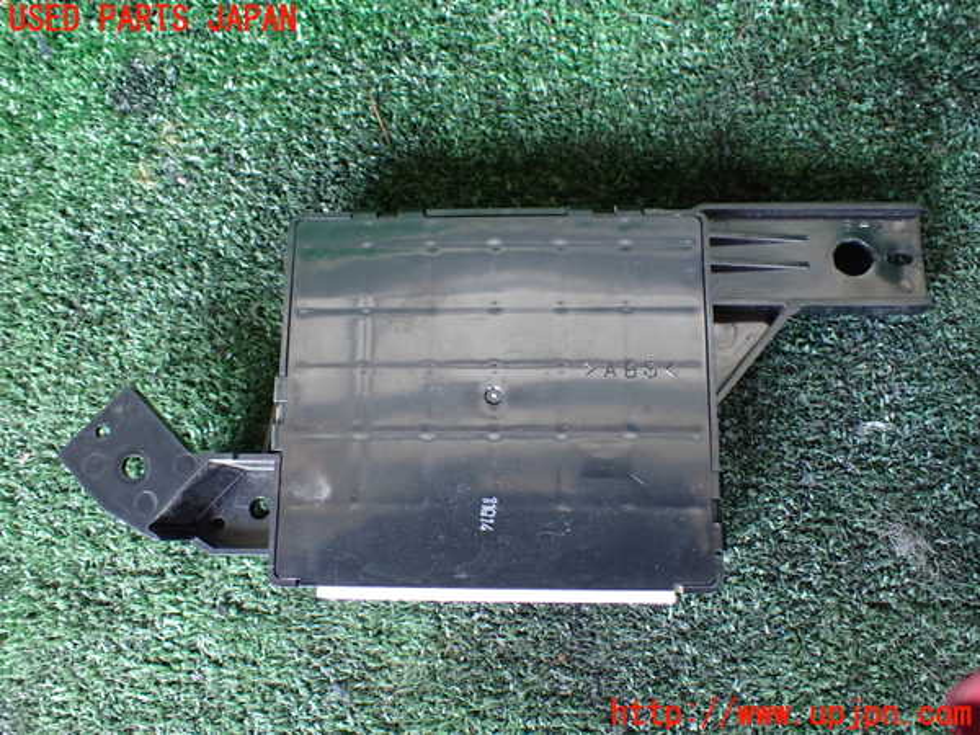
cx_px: 490
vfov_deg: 46.8
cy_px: 368
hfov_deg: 60.0
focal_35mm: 30
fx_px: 849
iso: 800
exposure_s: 1/30
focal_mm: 5.4
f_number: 2.3
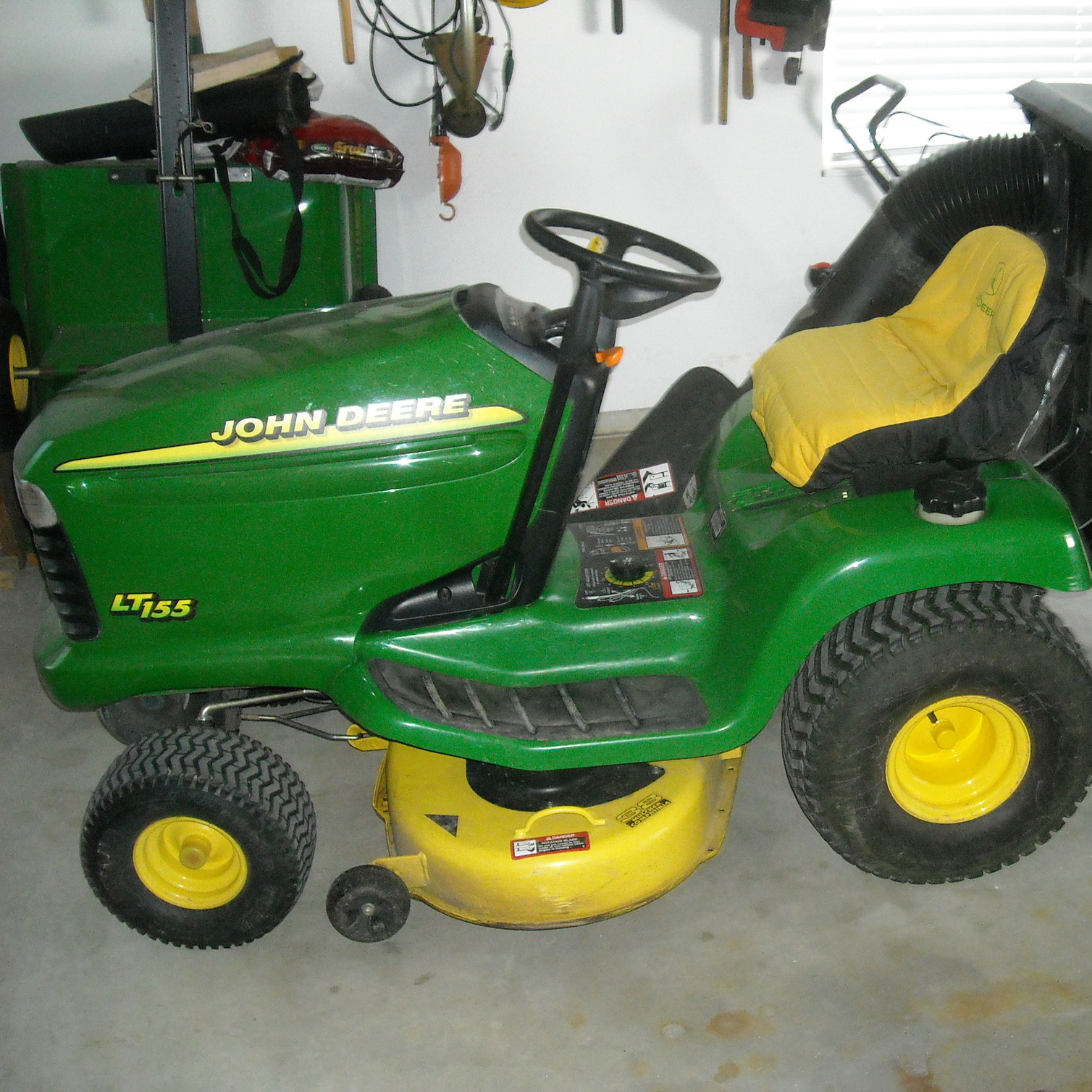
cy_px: 542
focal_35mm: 42
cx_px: 705
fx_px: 1499
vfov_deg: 40.0
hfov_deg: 39.7
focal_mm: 5.7
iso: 400
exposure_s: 1/60
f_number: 2.8
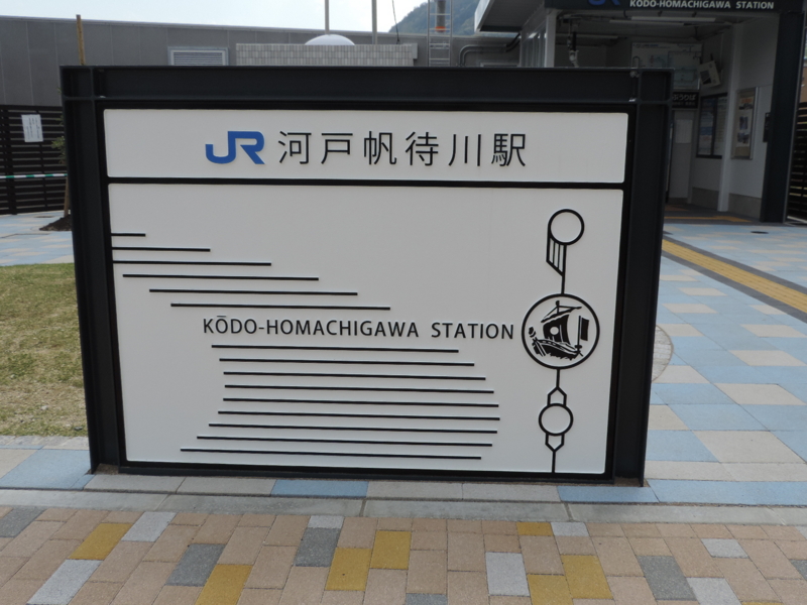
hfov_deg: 55.4
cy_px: 302
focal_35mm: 33
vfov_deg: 42.9
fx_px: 769
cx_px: 404
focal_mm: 5.8
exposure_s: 1/640
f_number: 3.2
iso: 80
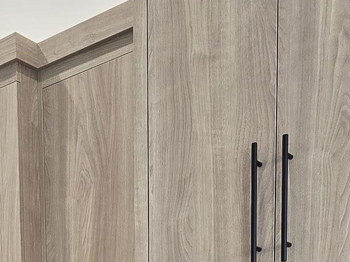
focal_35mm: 63
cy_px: 464
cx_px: 44
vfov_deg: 18.5
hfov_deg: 29.6
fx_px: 637
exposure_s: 1/60
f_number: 2.2
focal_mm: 2.2
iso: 100
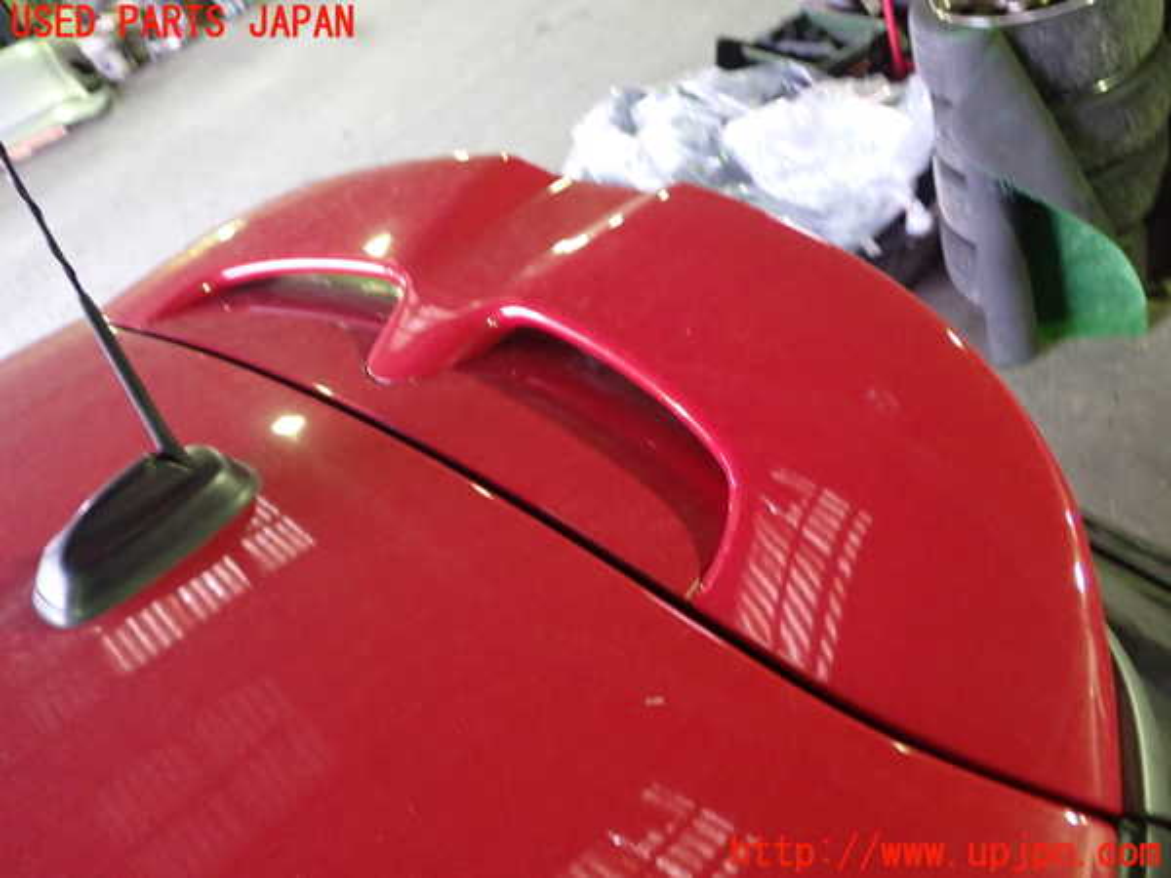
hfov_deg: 56.8
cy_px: 439
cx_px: 586
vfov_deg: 44.2
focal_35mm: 32
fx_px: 1083
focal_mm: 5.79
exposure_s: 1/20
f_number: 2.4
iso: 800
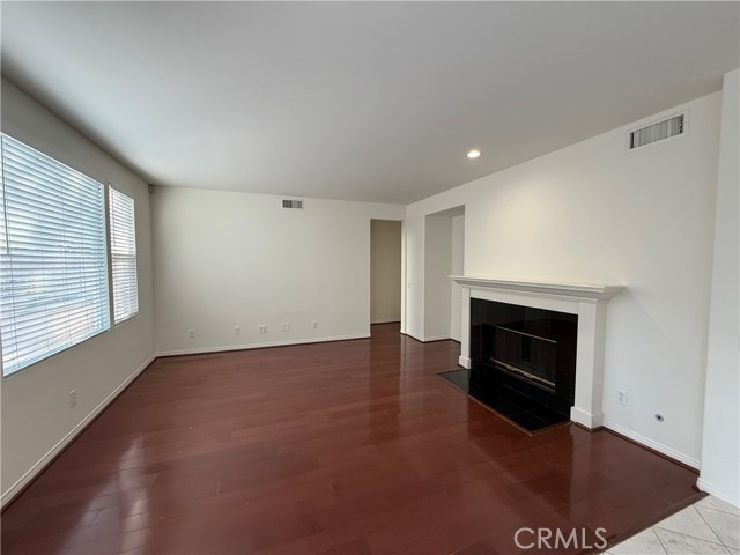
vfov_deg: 85.7
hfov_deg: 102.1
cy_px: 278
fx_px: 299
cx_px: 370
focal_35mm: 14
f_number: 2.2
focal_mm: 2.22
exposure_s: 1/120
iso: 250
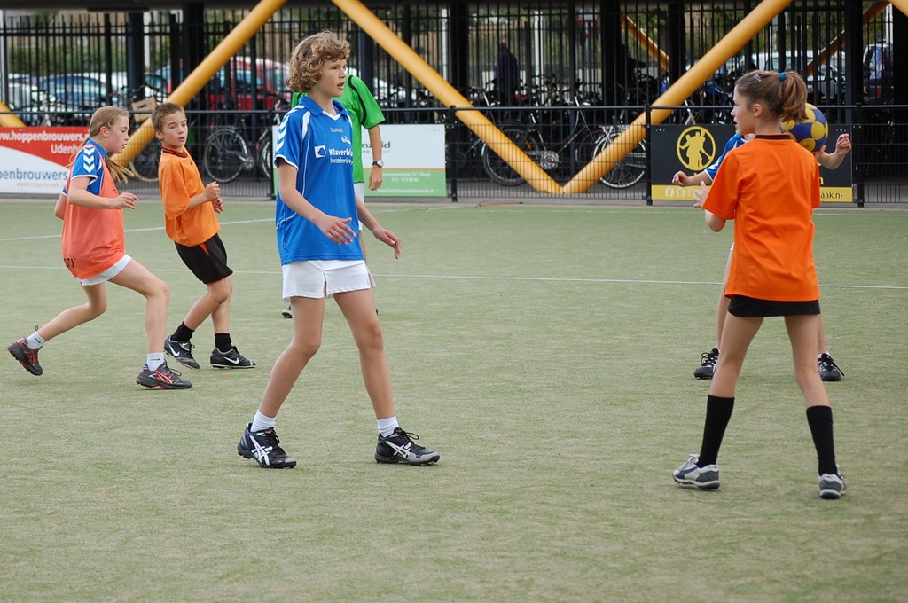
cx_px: 454
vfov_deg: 13.0
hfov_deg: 19.5
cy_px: 302
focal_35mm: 105
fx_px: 2645
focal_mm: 70
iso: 450
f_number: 4.2
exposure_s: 1/500
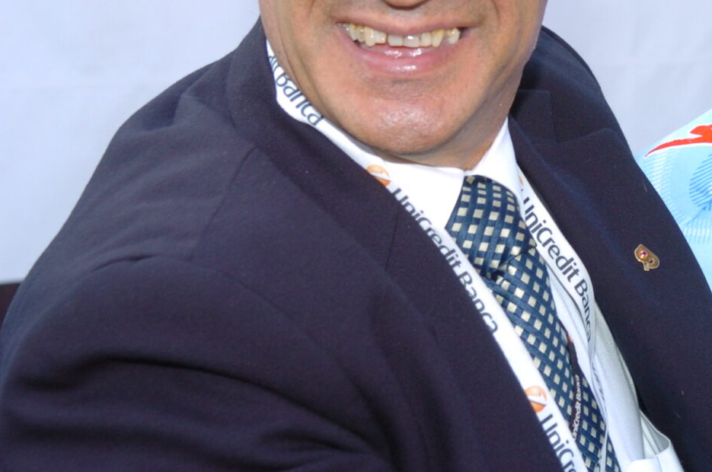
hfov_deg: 17.1
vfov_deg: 11.6
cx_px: 703
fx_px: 2310
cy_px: 46
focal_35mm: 117
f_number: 5
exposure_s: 1/250
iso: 200
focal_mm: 38
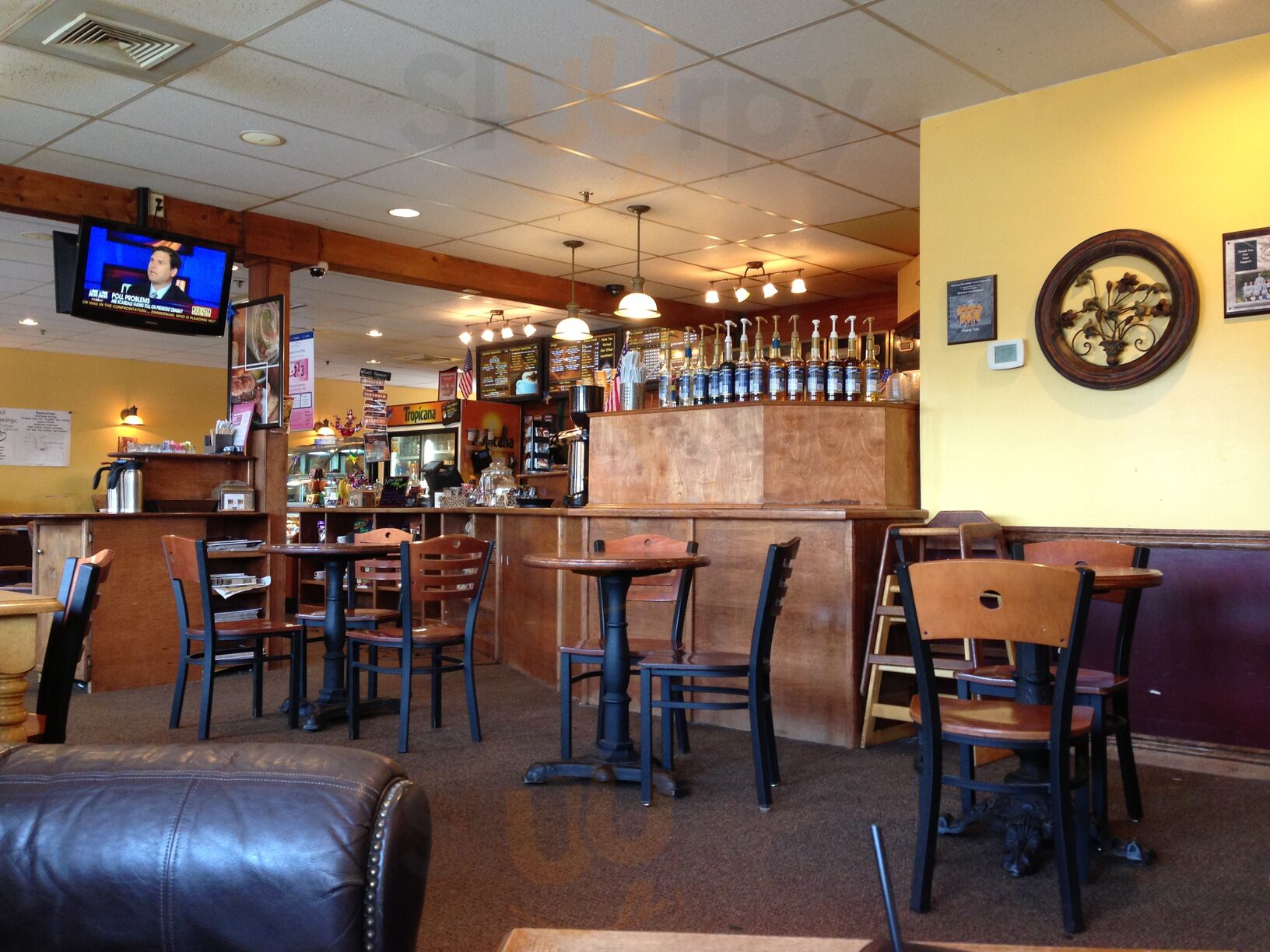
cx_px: 635
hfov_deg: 55.4
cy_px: 476
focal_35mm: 33
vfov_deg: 42.9
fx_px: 1211
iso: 100
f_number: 2.4
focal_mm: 4.13
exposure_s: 1/20
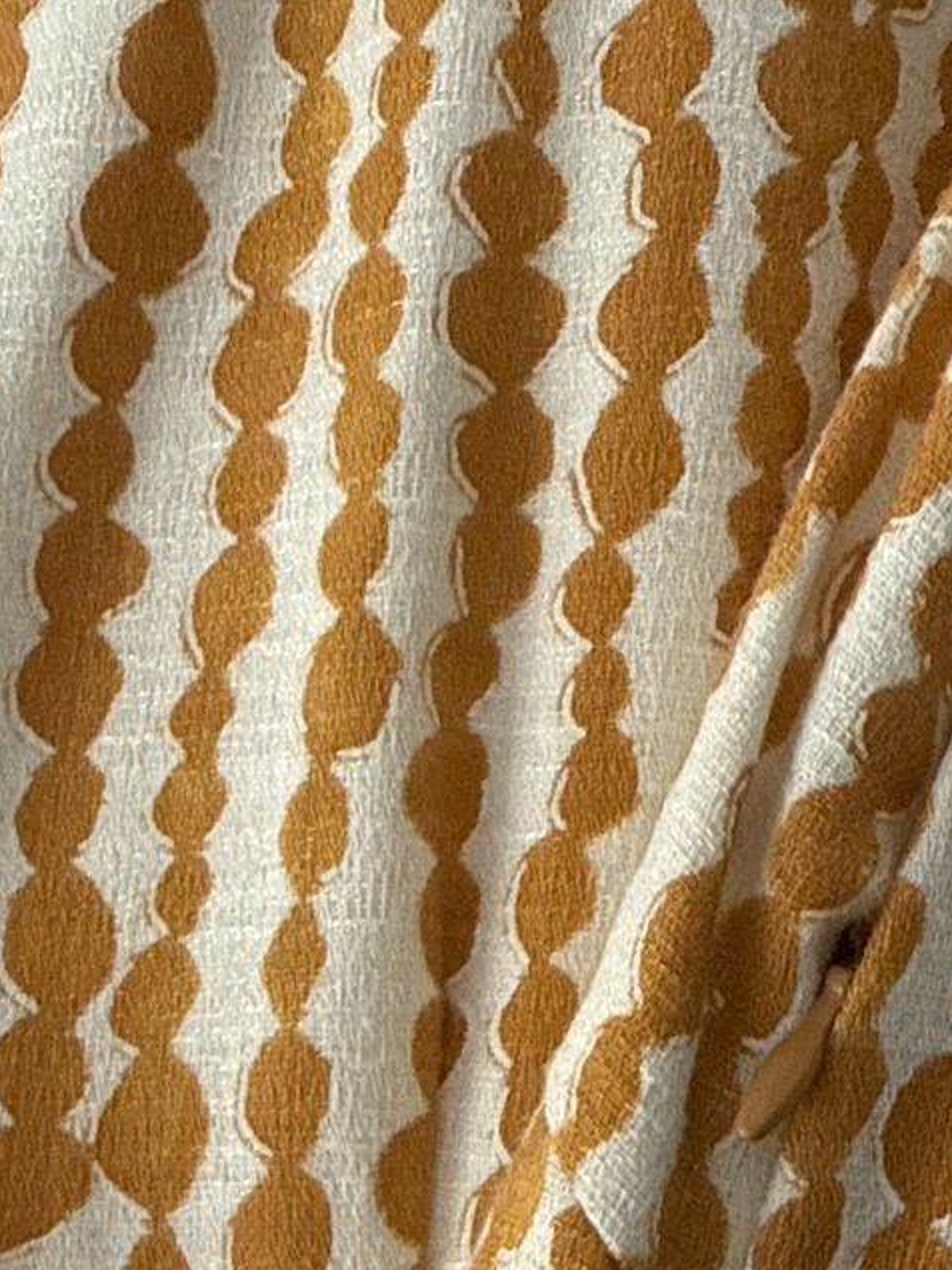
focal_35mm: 63
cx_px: 732
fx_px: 2311
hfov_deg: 23.0
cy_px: 938
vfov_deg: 30.3
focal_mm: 2.22
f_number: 2.2
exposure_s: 1/99
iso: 250
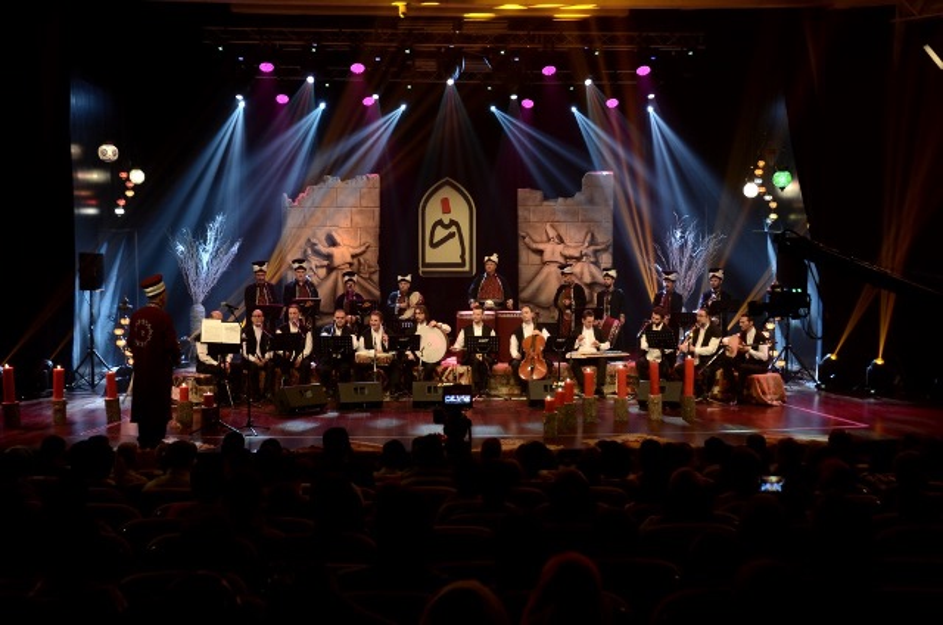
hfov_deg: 41.2
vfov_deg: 28.0
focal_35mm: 48
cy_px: 312
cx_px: 472
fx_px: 1255
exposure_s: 1/30
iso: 1000
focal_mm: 32
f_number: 4.2
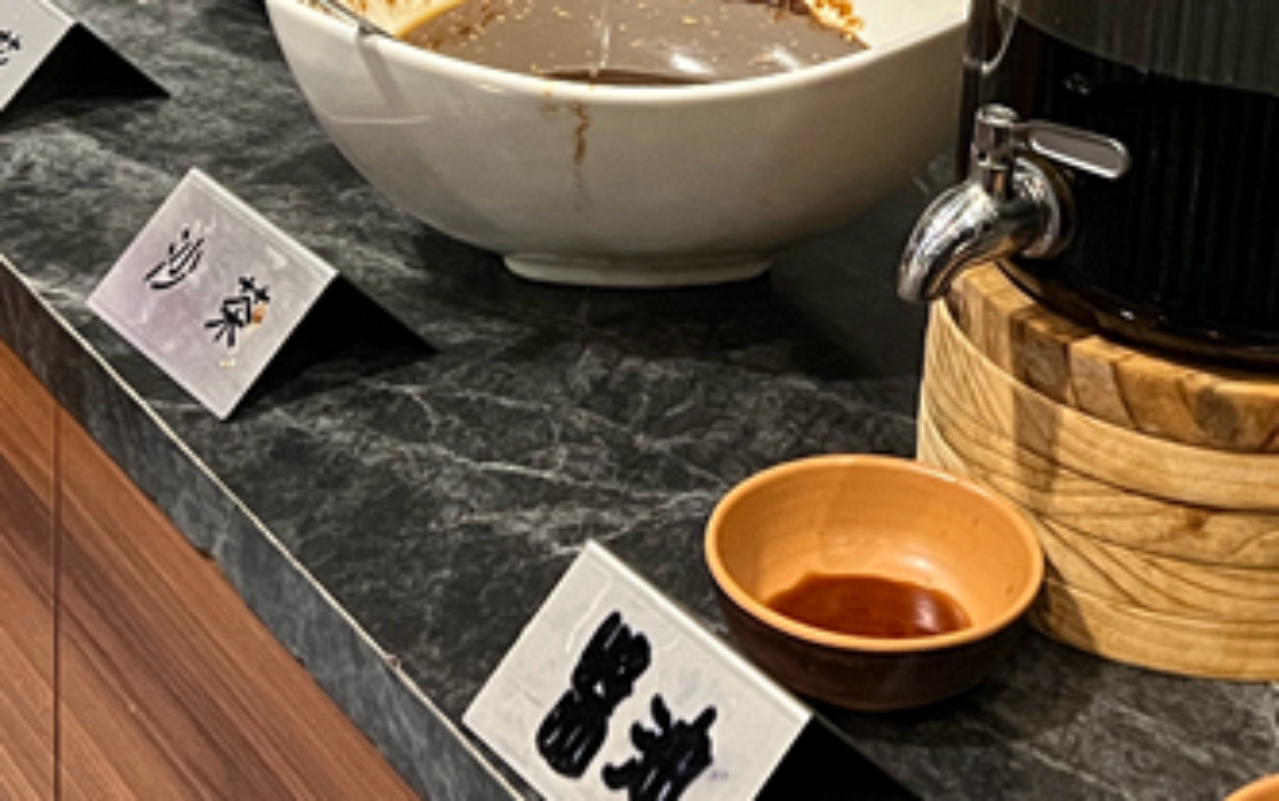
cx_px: 755
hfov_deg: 24.9
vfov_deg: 14.9
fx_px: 2895
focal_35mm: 83
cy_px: -293
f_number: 1.5
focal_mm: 5.7
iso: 400
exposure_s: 1/60
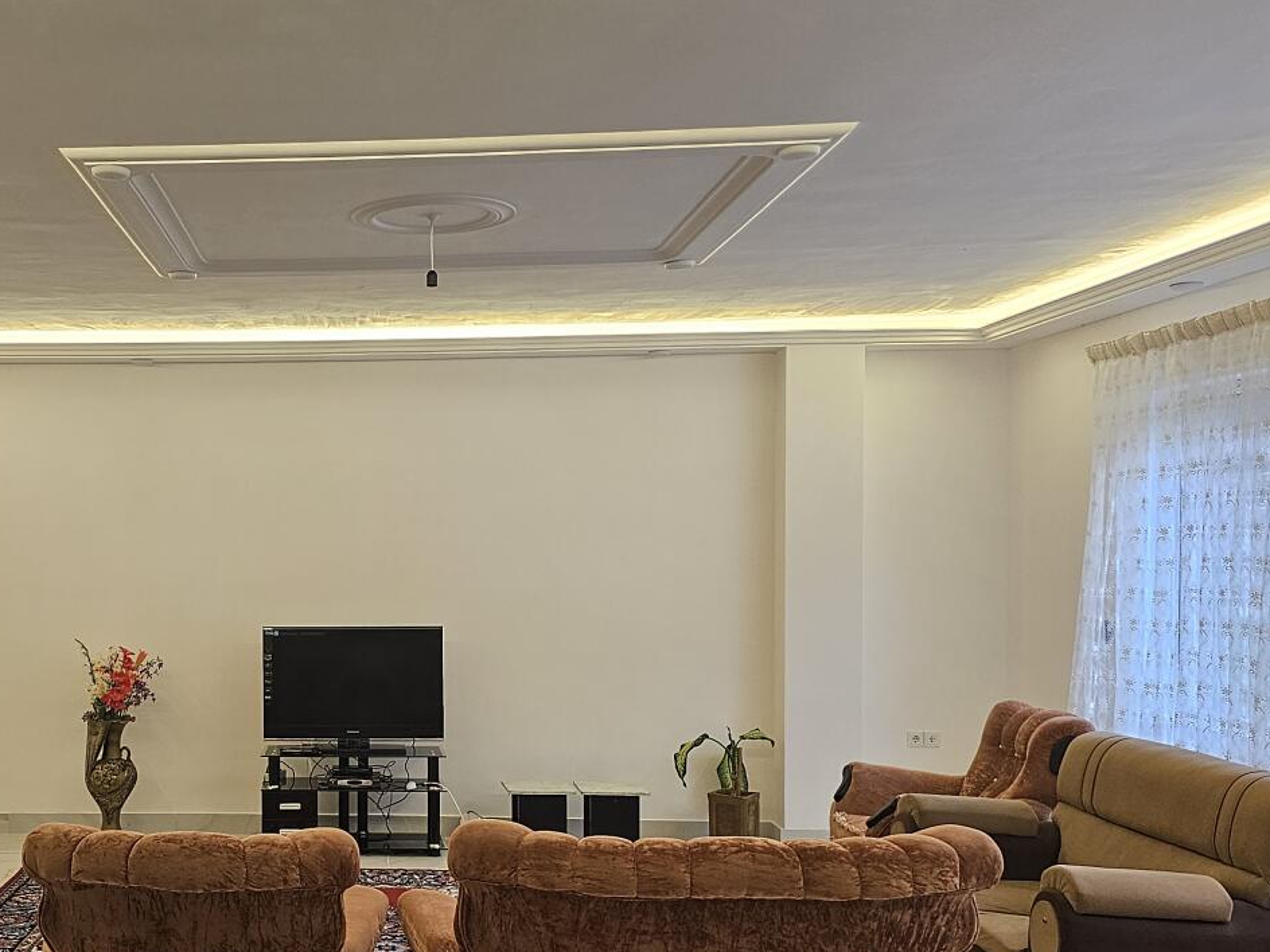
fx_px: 1431
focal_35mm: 39
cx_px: 287
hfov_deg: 45.8
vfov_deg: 36.6
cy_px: 588
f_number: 1.7
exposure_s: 1/100
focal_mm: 6.3
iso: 250
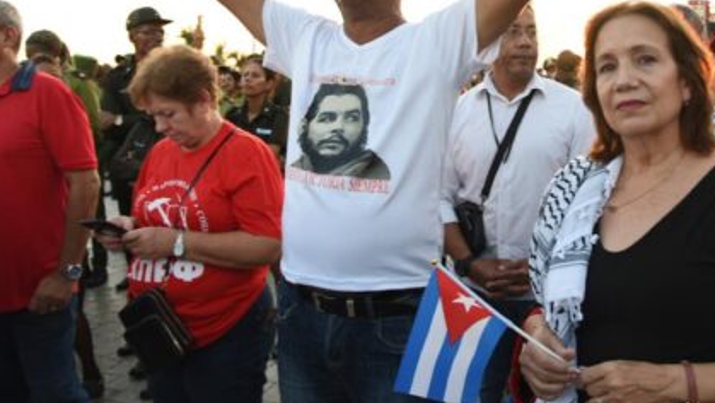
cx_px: 447
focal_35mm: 36
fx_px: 683
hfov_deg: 54.6
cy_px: 109
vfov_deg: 32.4
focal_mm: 24
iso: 1600
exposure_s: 1/640
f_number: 4.5
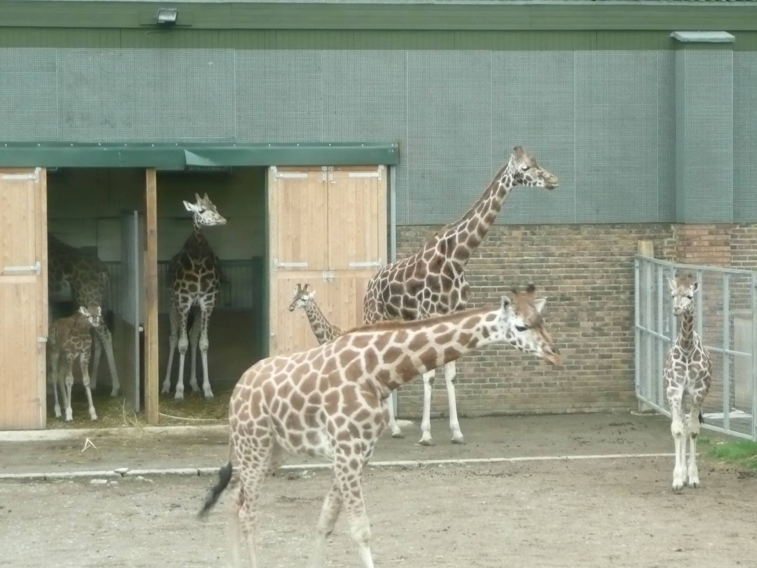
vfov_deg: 11.9
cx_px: 378
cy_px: 284
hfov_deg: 15.8
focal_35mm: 125
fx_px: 2734
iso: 320
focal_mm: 13.7
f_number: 4.7
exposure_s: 1/60
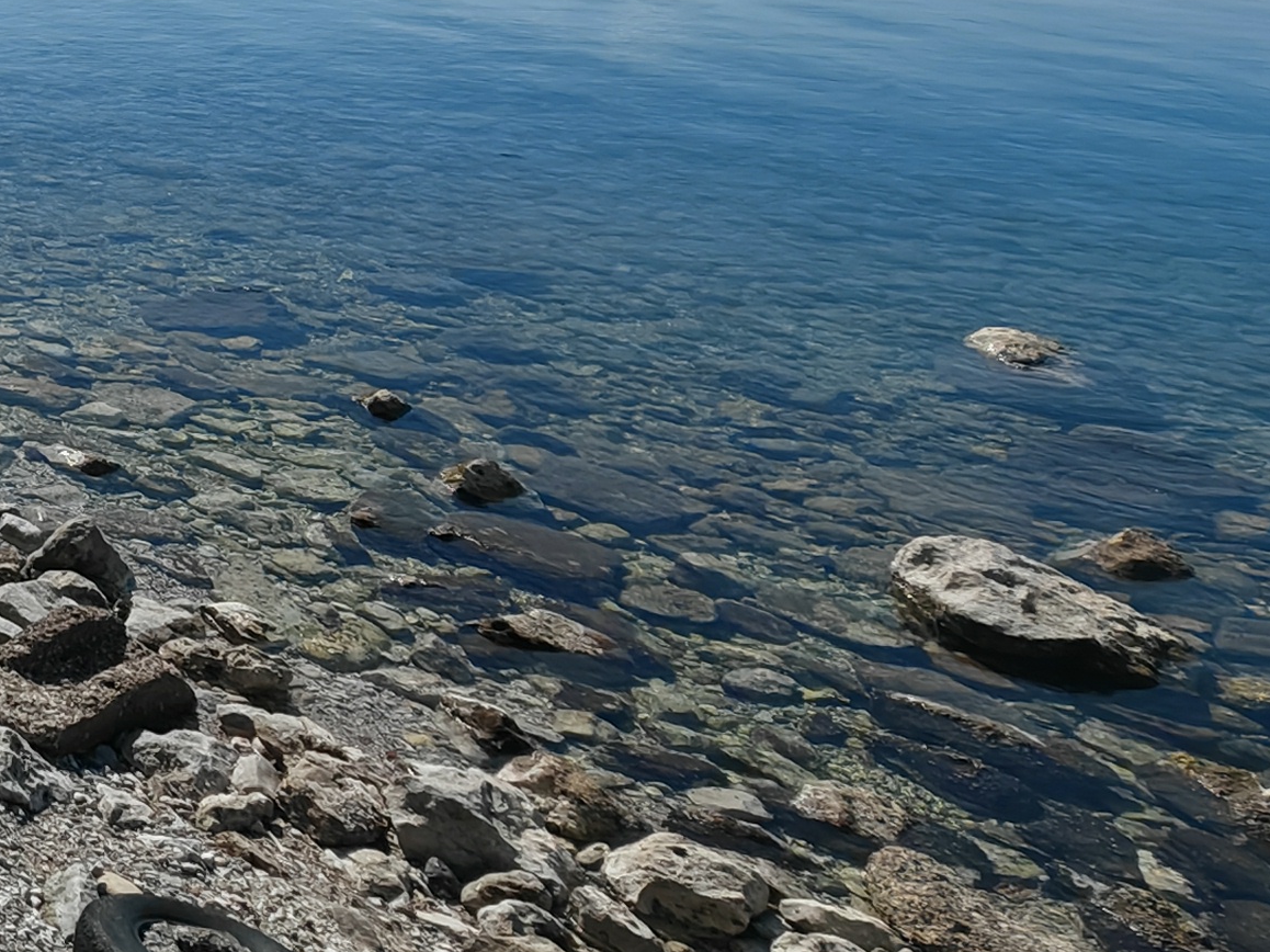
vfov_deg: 30.2
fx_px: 1687
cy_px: 102
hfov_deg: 27.8
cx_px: -636
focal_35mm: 46
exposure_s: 1/1100
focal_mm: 1.82
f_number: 2
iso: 50
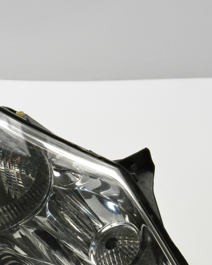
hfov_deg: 17.2
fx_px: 690
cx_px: 24
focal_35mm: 88
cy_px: 182
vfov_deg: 21.6
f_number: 13
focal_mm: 30
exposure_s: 1/640
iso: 6400
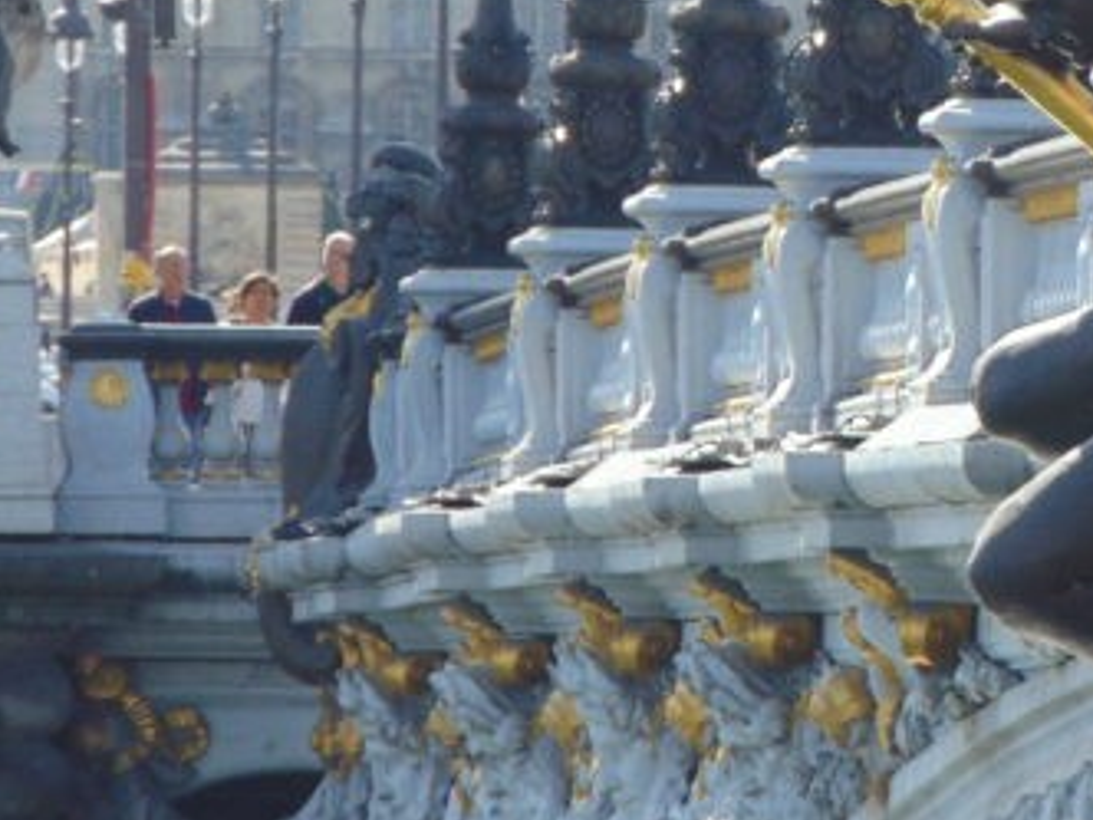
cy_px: 221
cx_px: 1208
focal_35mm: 877
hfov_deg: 2.3
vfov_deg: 1.7
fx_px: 27691
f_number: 4.2
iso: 80
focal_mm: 68
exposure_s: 1/400
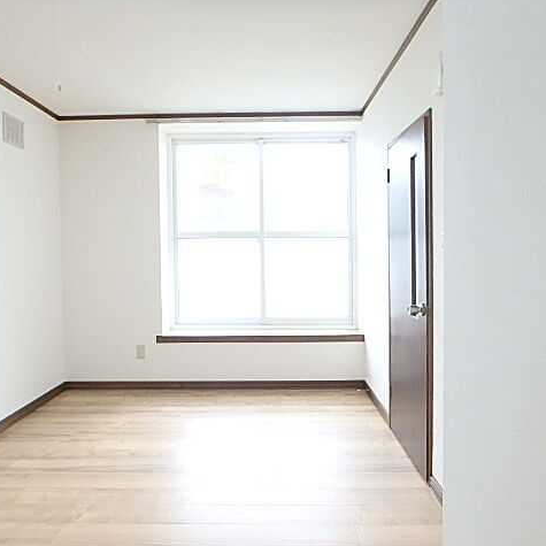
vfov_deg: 62.9
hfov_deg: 62.9
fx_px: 446
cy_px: 271
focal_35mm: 25
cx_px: 263
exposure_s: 1/40
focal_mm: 3.7
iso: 200
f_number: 3.5
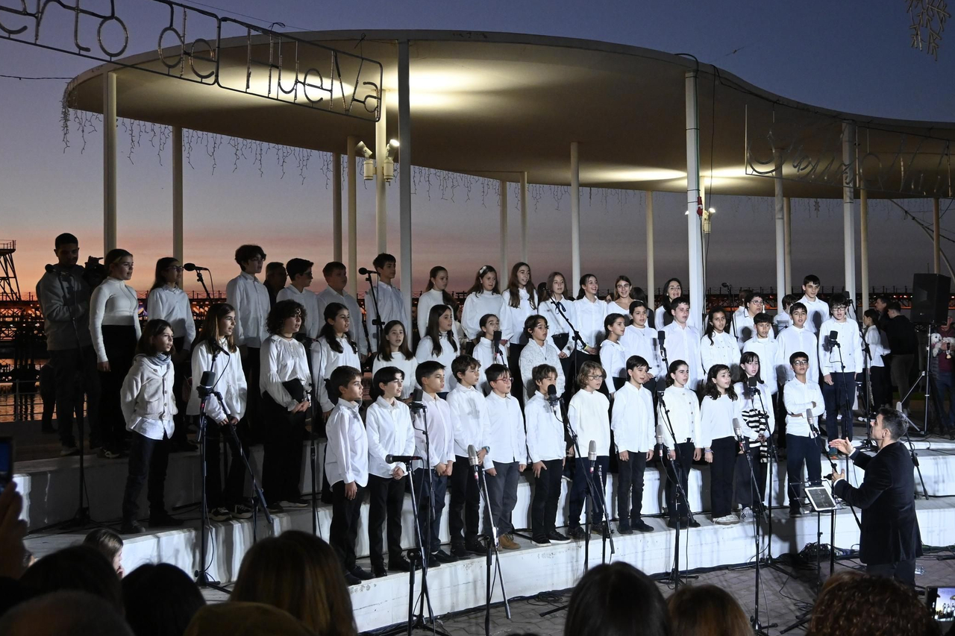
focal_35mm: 46
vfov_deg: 29.3
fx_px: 1218
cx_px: 564
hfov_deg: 42.6
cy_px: 293
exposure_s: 1/250
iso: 2500
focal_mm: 24.5
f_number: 5
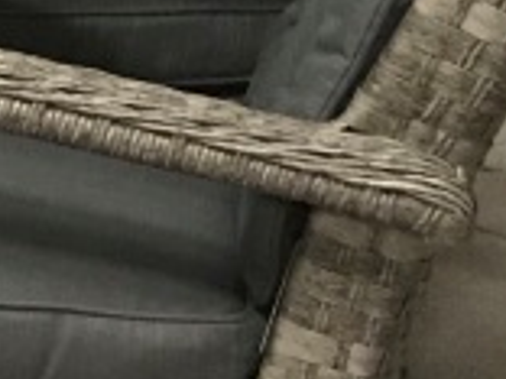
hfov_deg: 9.8
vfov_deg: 8.1
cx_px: -587
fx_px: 2690
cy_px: 181
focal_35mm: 184
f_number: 1.8
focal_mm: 3.99
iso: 100
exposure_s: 1/13
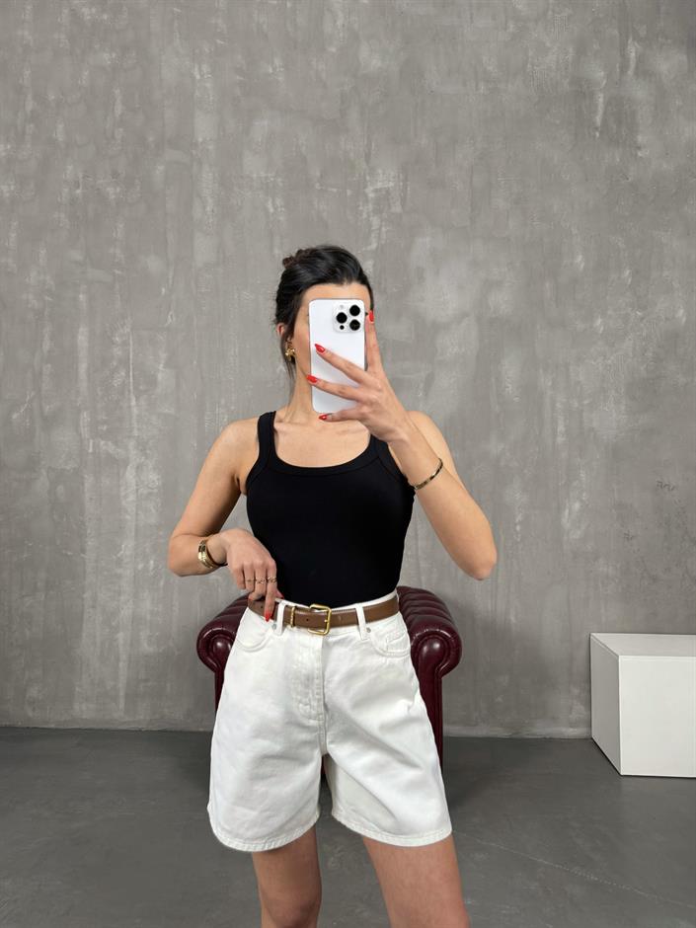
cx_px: 348
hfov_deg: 56.8
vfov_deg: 71.6
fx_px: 643
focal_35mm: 24
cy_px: 464
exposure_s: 1/121
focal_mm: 6.76
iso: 125
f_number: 1.78
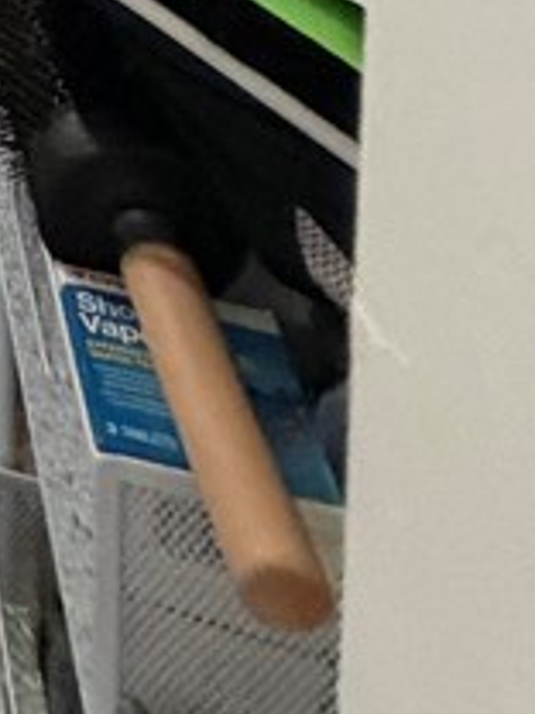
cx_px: -730
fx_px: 1422
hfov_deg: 14.5
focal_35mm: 69
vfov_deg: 17.8
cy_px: -769
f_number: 2.2
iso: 500
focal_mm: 2.22
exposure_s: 1/60
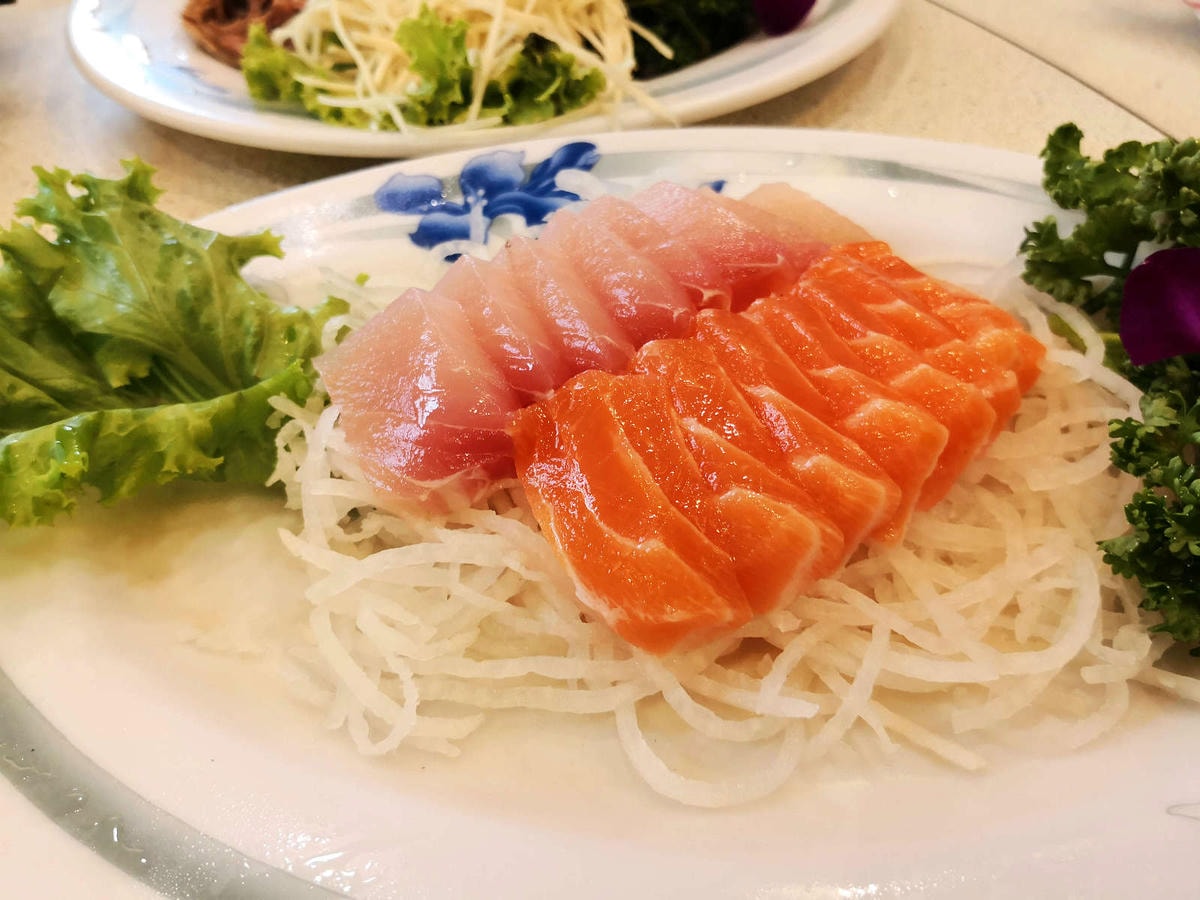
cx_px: 600
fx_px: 936
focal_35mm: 27
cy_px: 450
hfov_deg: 65.3
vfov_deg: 51.4
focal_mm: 3.95
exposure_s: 1/60
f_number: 1.6
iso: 125
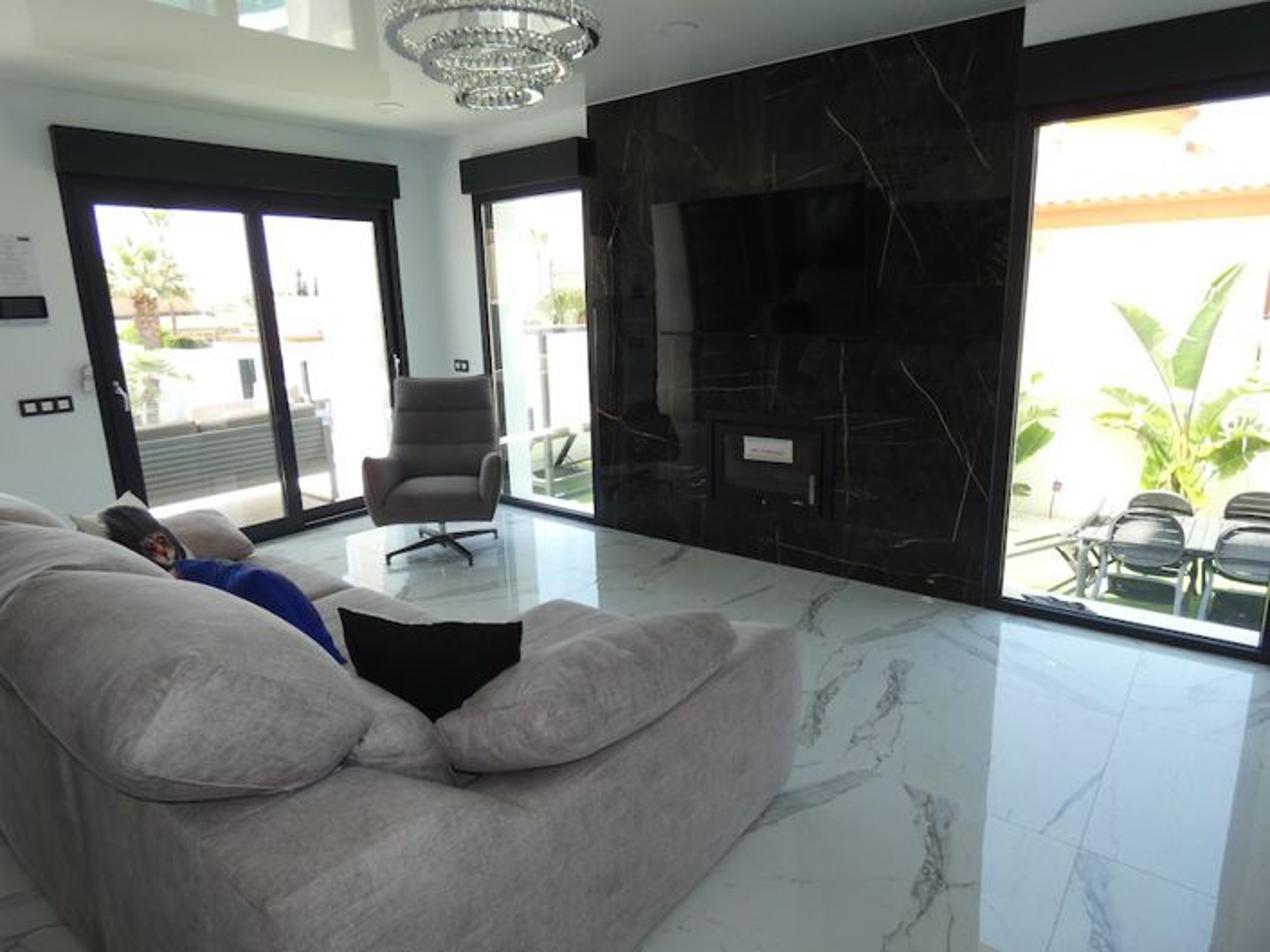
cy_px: 476
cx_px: 635
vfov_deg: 66.0
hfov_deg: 81.7
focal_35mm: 20
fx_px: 734
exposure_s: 1/160
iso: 80
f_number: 2.8
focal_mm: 3.6
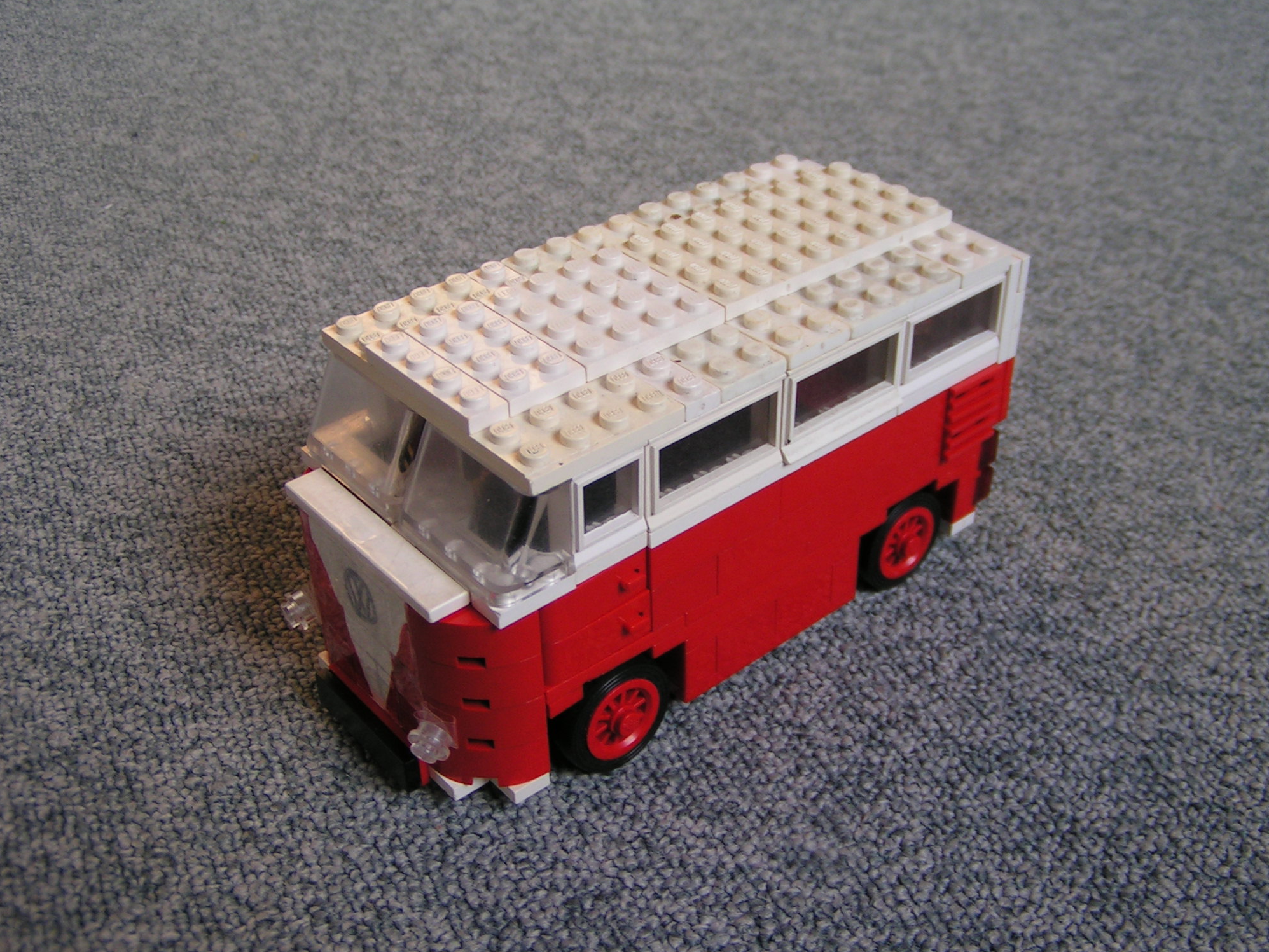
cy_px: 485
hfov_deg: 47.9
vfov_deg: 36.8
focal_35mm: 39
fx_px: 1430
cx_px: 638
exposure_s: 1/50
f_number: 3.2
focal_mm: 5.8
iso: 50
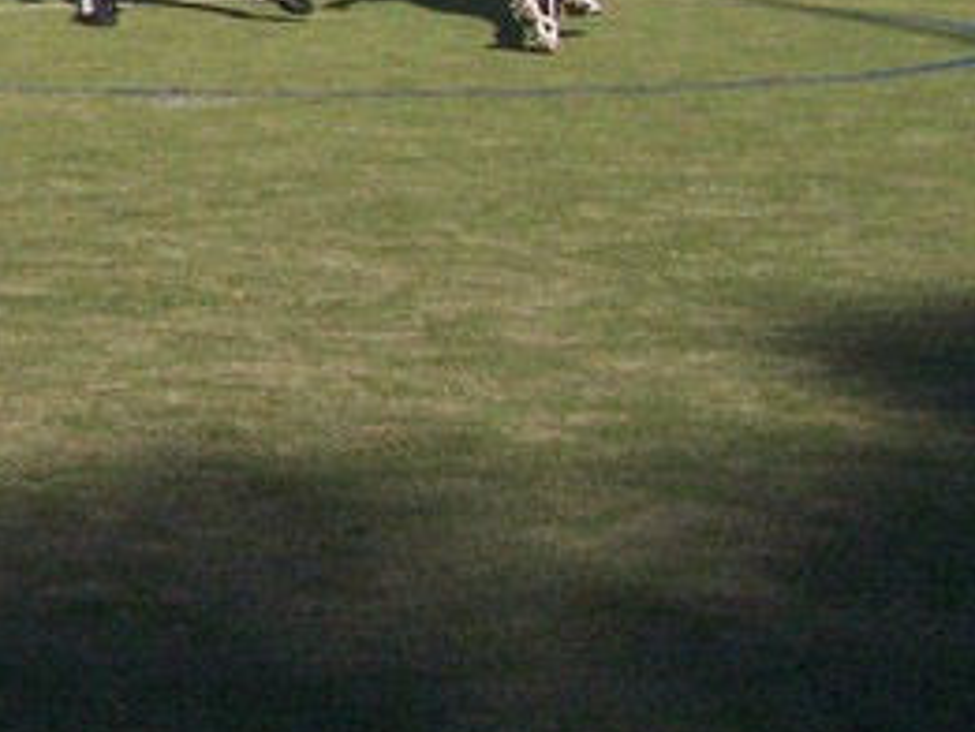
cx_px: -575
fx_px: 4199
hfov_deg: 12.5
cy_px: -112
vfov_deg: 9.8
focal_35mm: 149
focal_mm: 6.3
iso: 160
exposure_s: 1/1250
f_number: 4
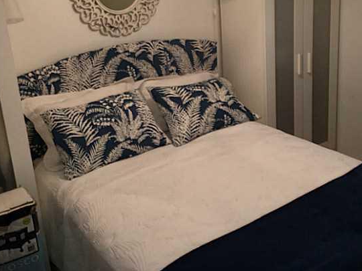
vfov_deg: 33.3
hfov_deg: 43.8
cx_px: 196
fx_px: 450
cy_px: 88
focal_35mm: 43
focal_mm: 4.15
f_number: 2.2
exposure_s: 1/30
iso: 80
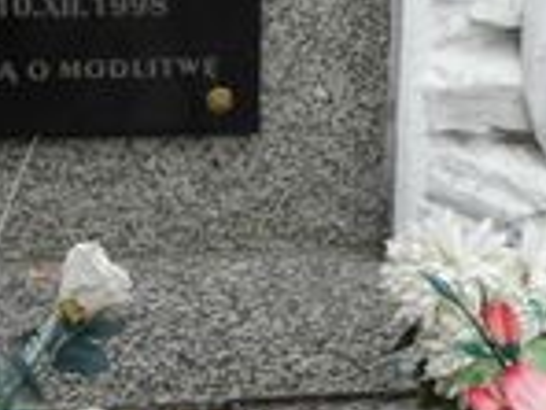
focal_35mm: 104
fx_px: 1640
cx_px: 446
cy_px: -78
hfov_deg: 18.7
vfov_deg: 13.8
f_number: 3.4
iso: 80
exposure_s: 1/90
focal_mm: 5.2
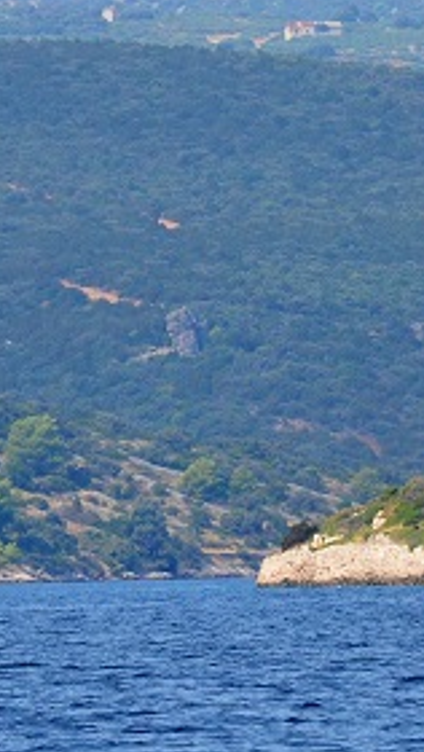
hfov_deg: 1.6
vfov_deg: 2.8
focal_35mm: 782
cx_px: 302
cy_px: 205
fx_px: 15592
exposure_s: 1/1600
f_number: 5.6
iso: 400
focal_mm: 140
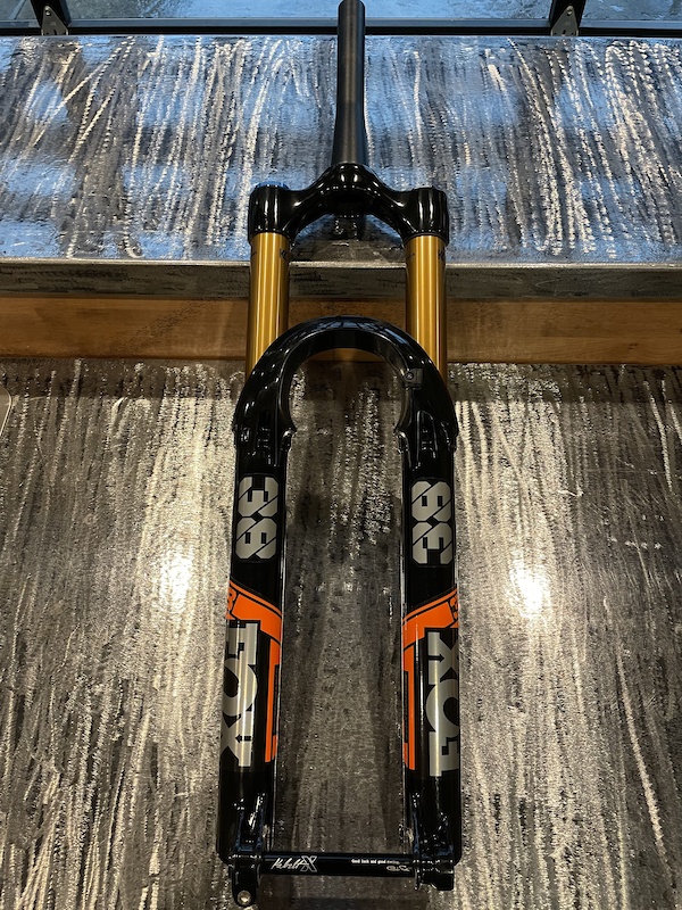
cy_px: 455
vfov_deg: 67.3
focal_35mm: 26
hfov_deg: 53.1
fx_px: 683
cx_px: 341
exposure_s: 1/60
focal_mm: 4.2
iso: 250
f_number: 1.6
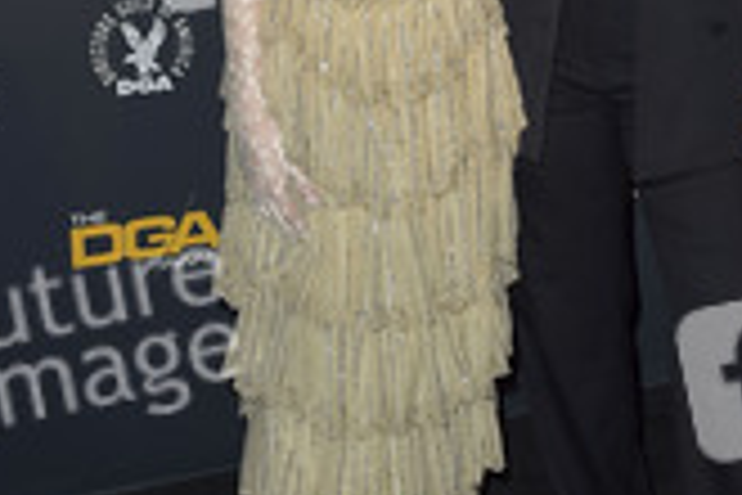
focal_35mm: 92
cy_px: 130
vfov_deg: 14.8
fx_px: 1896
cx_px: 501
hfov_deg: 22.0
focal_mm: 38
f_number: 6.3
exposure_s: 1/250
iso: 500
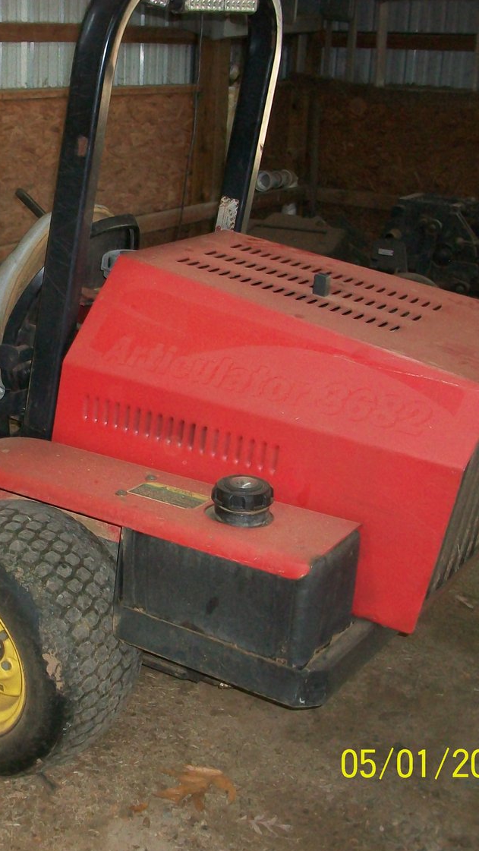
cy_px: 429
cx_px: 9
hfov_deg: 23.1
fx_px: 1128
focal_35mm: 50
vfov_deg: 41.3
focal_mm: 5.7
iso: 160
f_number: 2.8
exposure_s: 1/60
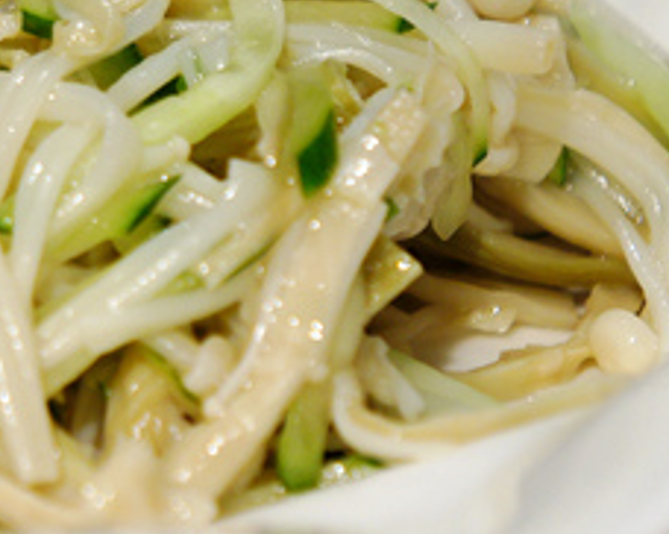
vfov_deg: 7.0
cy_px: 66
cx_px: -123
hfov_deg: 8.7
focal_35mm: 220
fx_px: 4359
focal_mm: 55
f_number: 5.6
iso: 400
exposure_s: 1/30
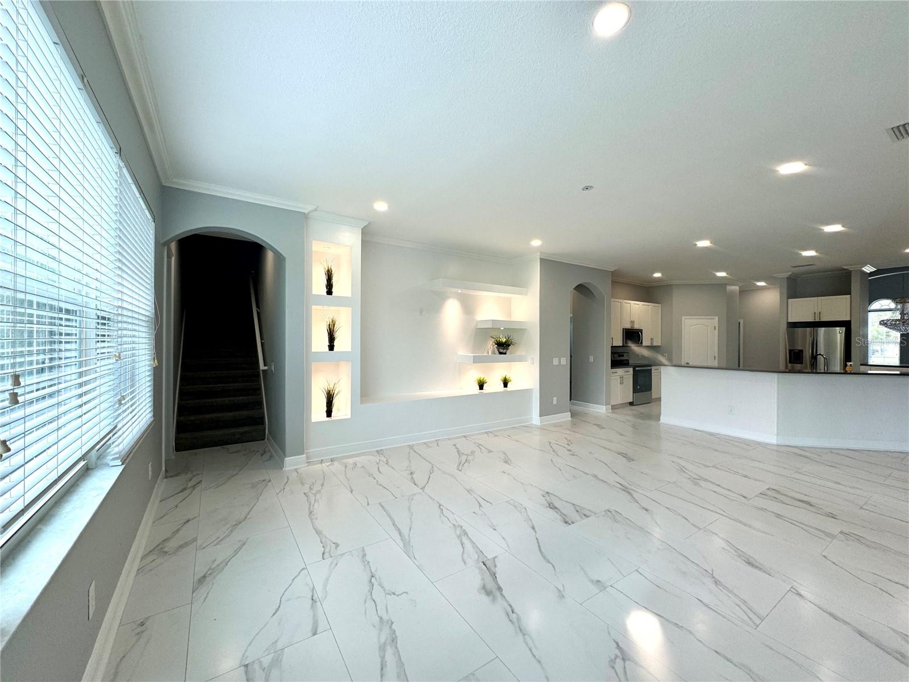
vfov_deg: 85.7
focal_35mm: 14
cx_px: 454
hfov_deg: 102.1
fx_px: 368
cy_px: 341
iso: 64
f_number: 2.2
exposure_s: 1/120
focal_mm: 2.22
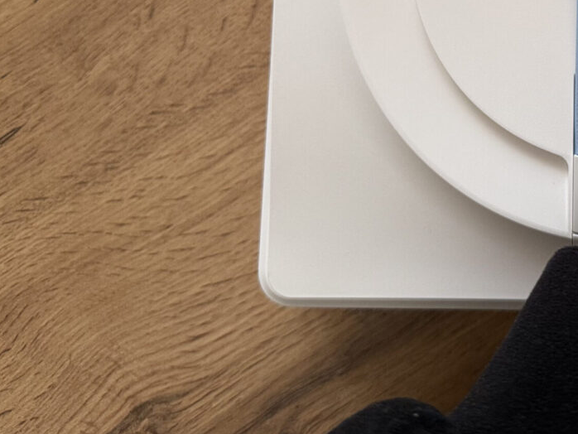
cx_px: 561
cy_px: -42
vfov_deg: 24.8
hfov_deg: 32.5
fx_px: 919
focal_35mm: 55
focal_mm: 6.76
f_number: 1.78
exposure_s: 1/115
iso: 200
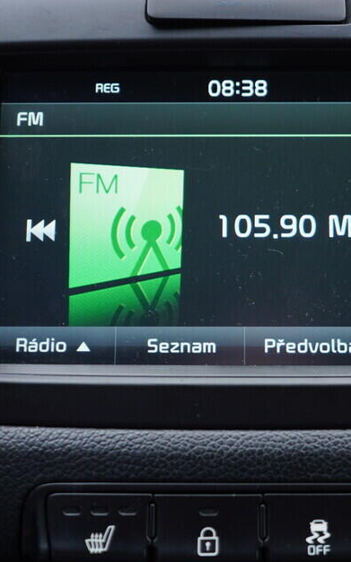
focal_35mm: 60
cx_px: 256
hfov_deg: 21.5
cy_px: 268
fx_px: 919
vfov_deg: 34.0
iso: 200
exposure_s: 1/40
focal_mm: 24
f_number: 2.8
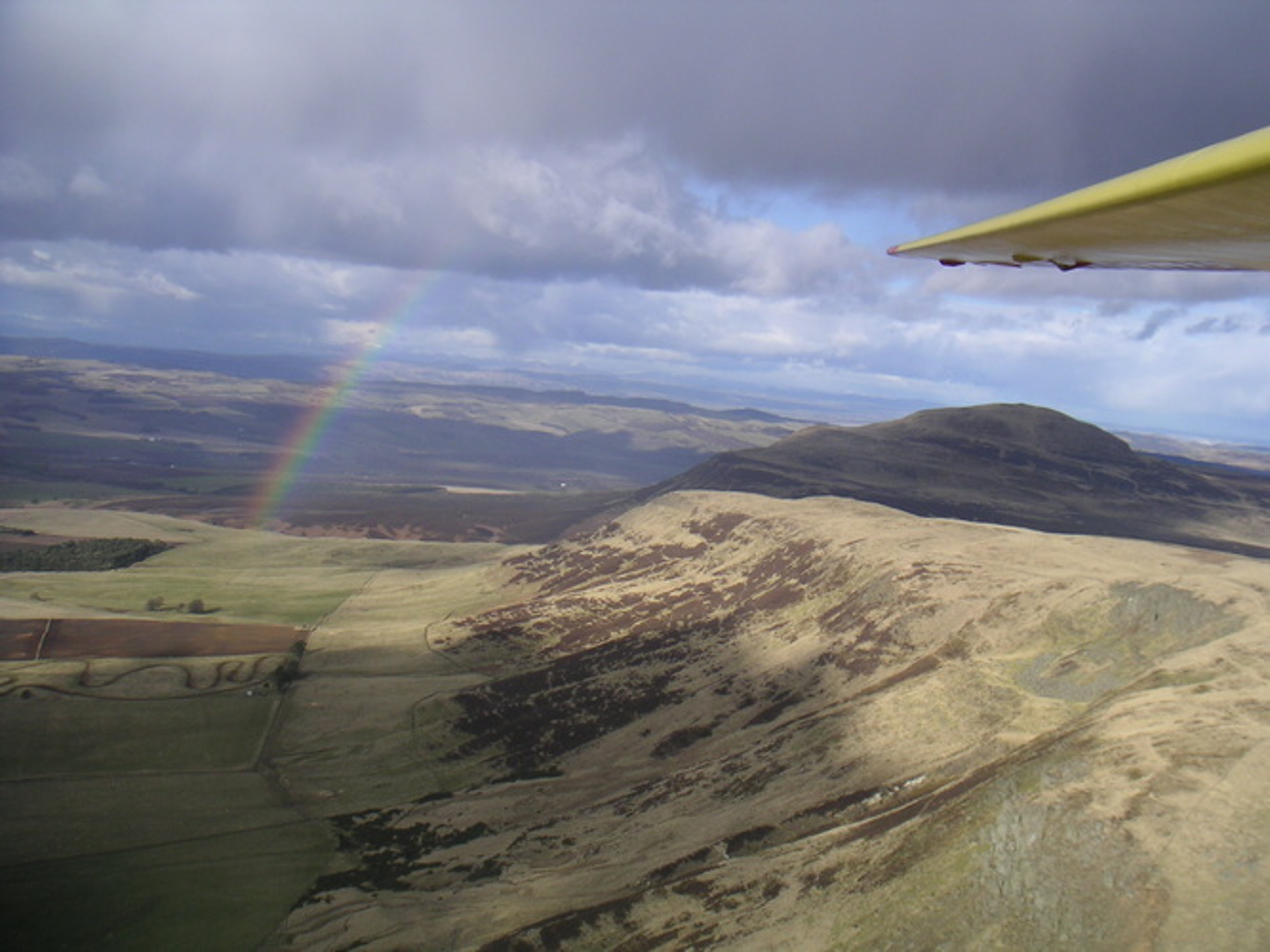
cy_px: 476
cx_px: 635
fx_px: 1394
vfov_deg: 37.7
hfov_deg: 49.0
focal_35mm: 38
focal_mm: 6
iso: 50
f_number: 6.7
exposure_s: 1/180
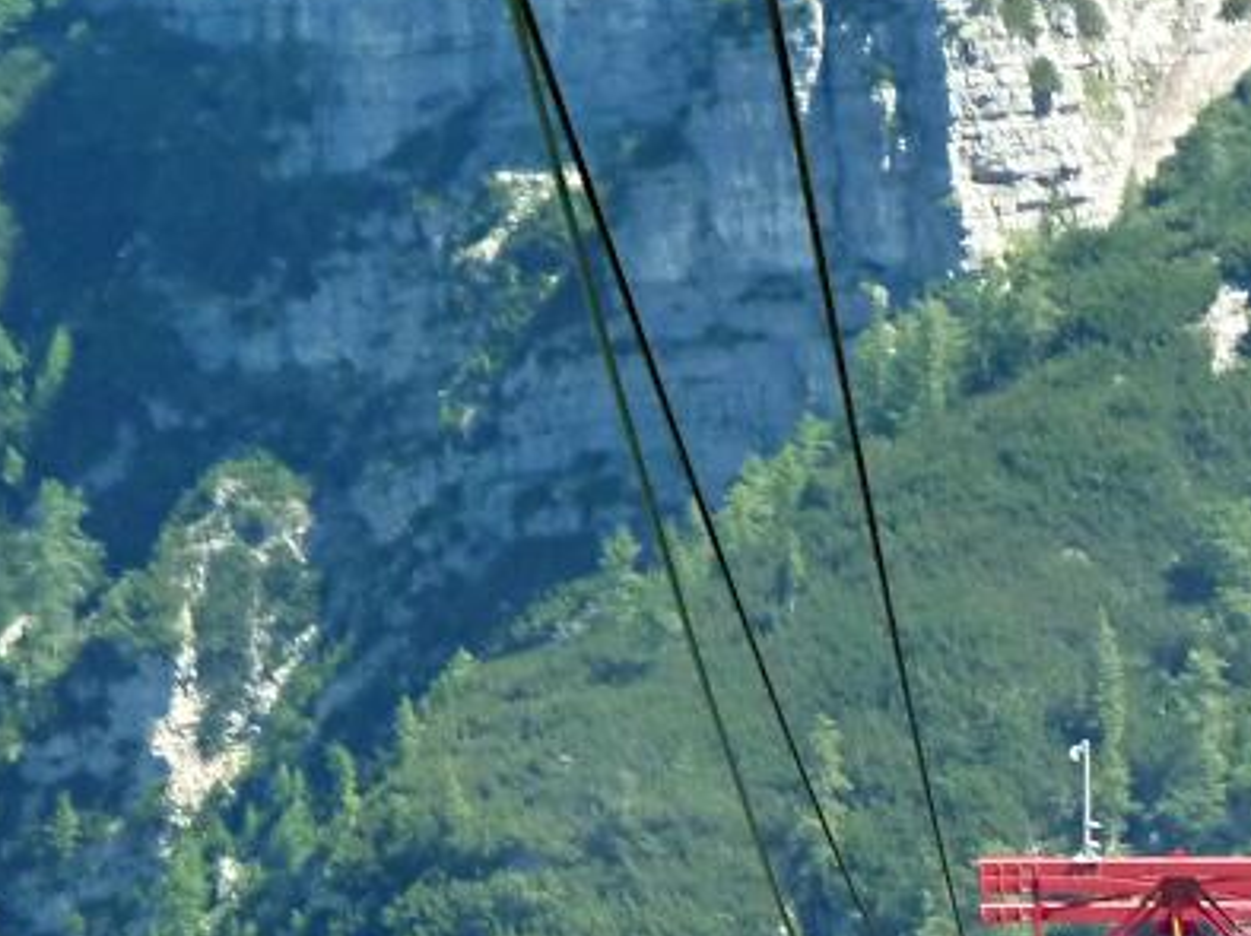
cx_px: 1226
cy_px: 1380
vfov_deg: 3.3
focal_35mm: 448
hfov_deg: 4.4
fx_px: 16181
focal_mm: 24.1
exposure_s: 1/160
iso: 250
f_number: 4.5
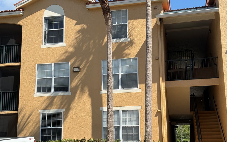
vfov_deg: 25.3
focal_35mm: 51
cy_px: 83
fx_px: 315
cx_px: 114
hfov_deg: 39.6
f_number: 1.78
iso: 64
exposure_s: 1/3378
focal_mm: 6.76
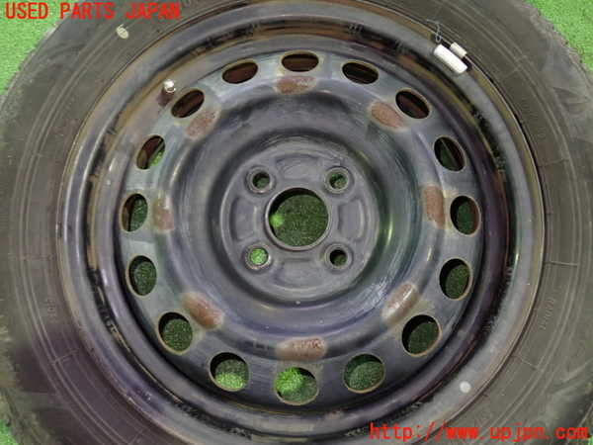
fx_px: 548
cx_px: 296
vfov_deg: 44.2
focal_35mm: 32
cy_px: 222
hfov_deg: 56.8
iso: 800
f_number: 2.4
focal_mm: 5.79
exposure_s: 1/20
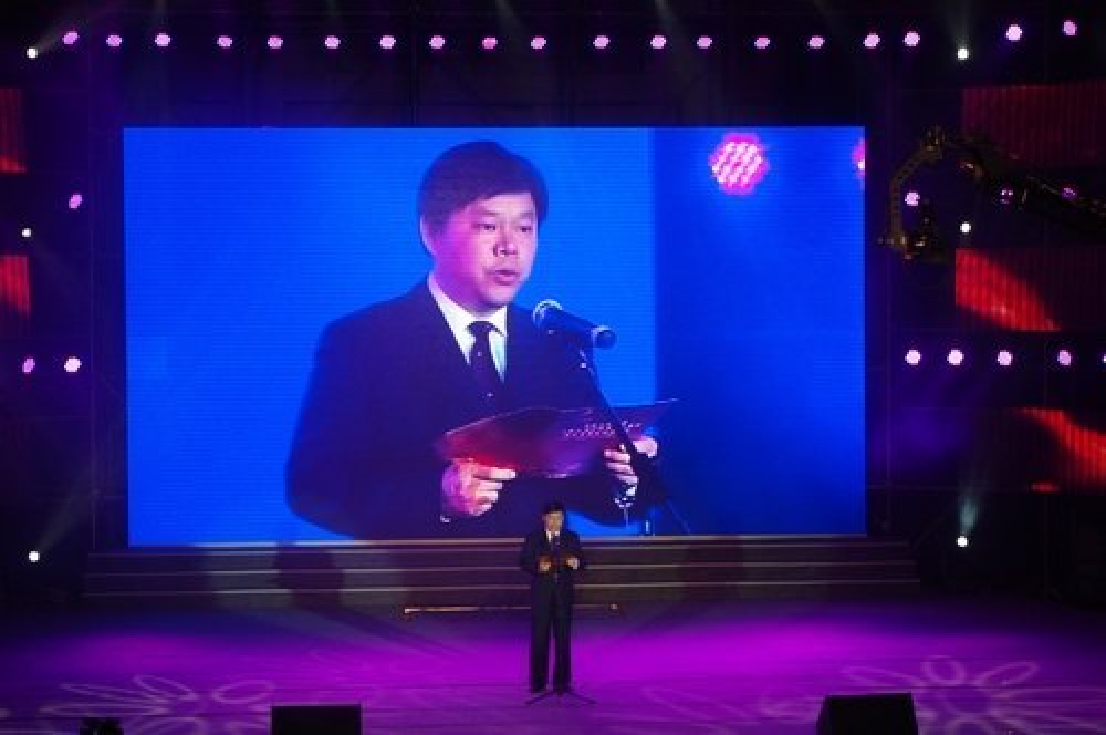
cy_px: 368
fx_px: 2516
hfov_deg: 24.8
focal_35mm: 82
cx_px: 553
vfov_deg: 16.6
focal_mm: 55
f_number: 5.6
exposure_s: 1/160
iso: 800
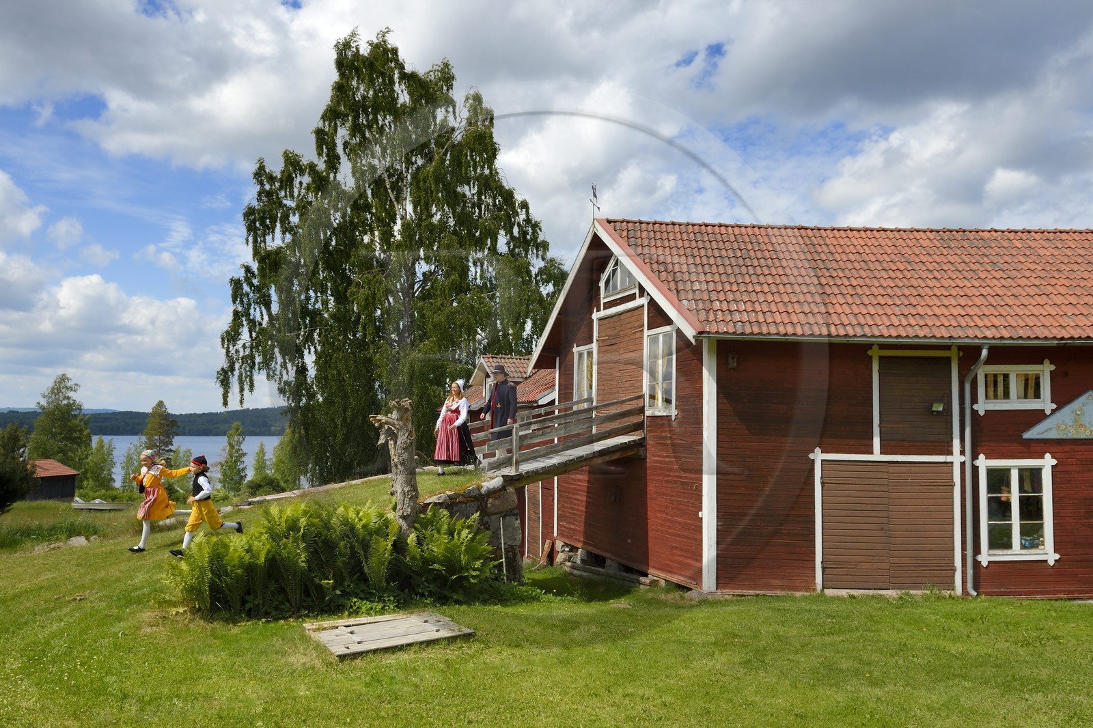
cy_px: 364
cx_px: 546
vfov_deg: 53.1
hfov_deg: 73.8
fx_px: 728
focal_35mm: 24
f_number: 10
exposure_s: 1/400
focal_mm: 24
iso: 200
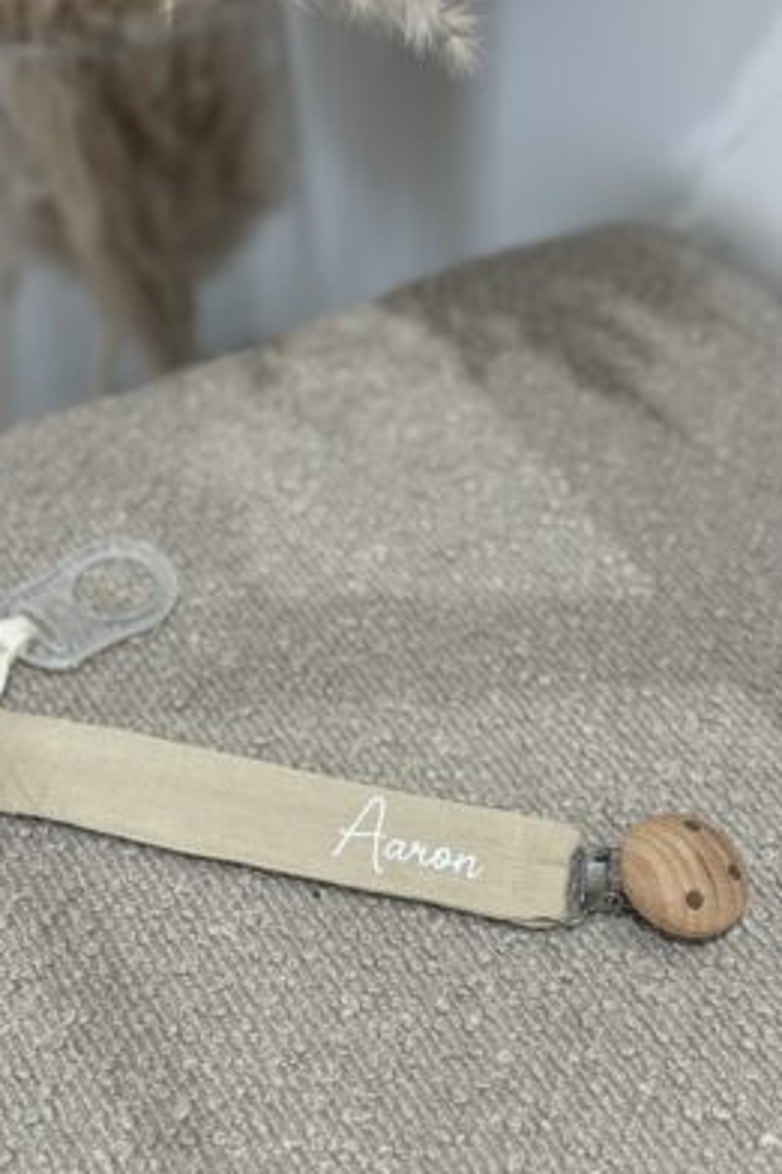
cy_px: 596
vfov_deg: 38.9
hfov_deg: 26.5
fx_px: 1663
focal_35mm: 51
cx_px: 363
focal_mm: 6.76
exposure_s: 1/48
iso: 100
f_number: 1.78
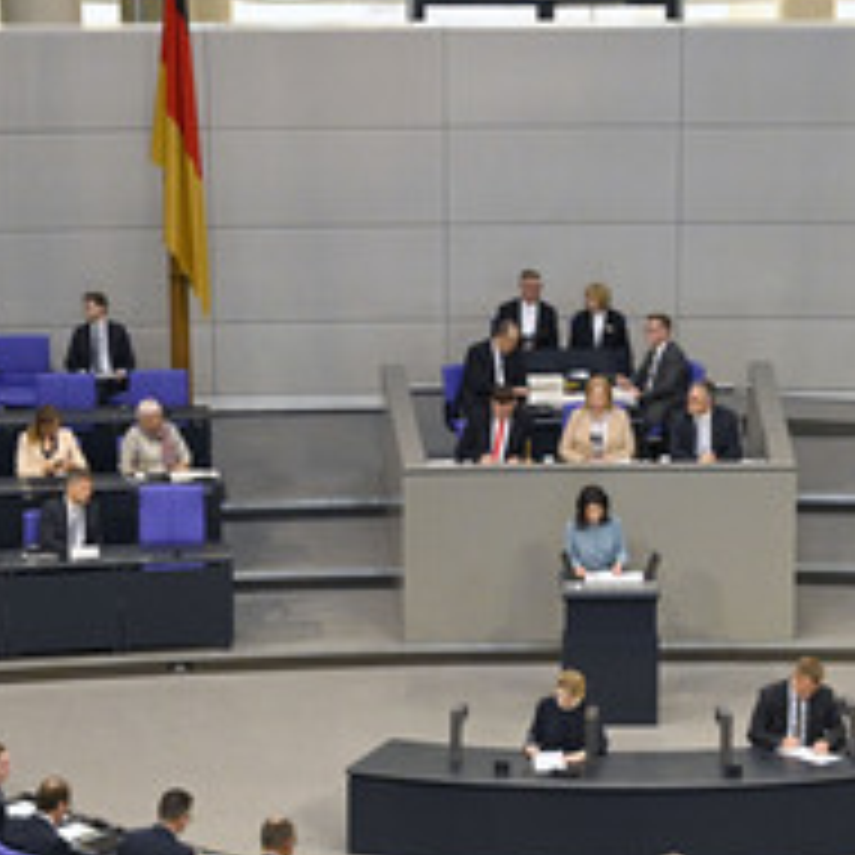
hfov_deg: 13.9
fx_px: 3493
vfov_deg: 13.9
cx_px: 520
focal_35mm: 125
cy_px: 540
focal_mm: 62
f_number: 6.3
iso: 6400
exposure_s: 1/320
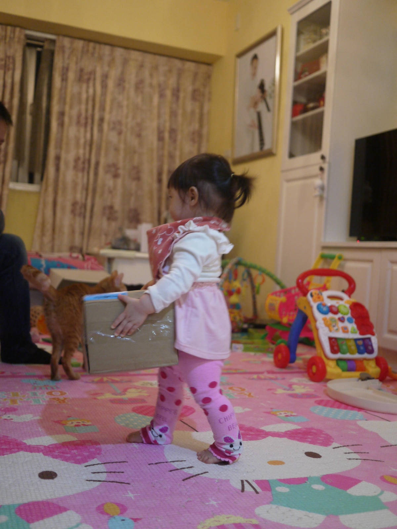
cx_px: 198
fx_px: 612
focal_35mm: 40
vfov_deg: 46.8
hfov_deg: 36.0
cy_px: 264
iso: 500
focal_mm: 20
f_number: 1.7
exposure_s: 1/60
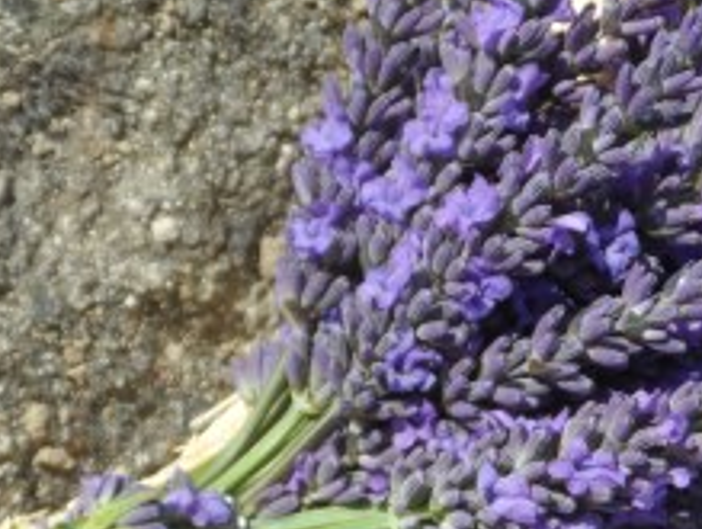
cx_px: 423
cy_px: 436
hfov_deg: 13.2
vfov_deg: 10.0
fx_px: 3027
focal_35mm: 149
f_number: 4.3
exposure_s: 1/350
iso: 80
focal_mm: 11.9
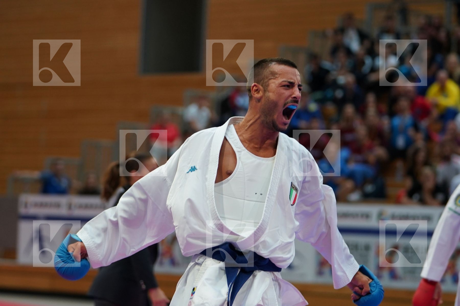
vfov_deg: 8.9
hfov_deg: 13.3
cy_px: 153
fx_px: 1968
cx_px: 230
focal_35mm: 154
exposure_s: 1/1000
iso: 1250
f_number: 2.8
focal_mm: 103
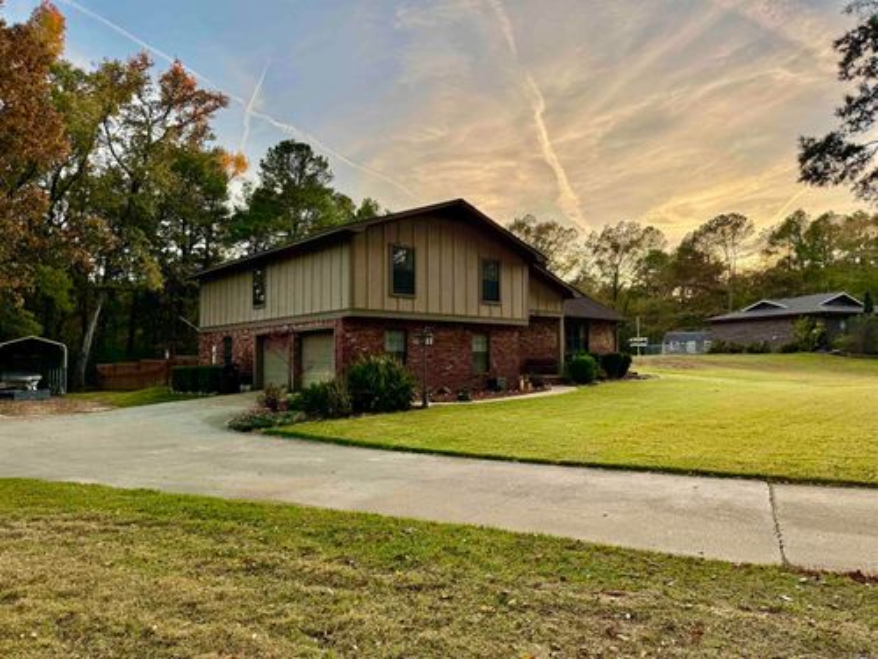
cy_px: 330
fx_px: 609
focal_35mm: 24
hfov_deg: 71.6
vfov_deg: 56.8
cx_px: 439
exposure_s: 1/639
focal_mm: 6.76
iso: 80
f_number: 1.78
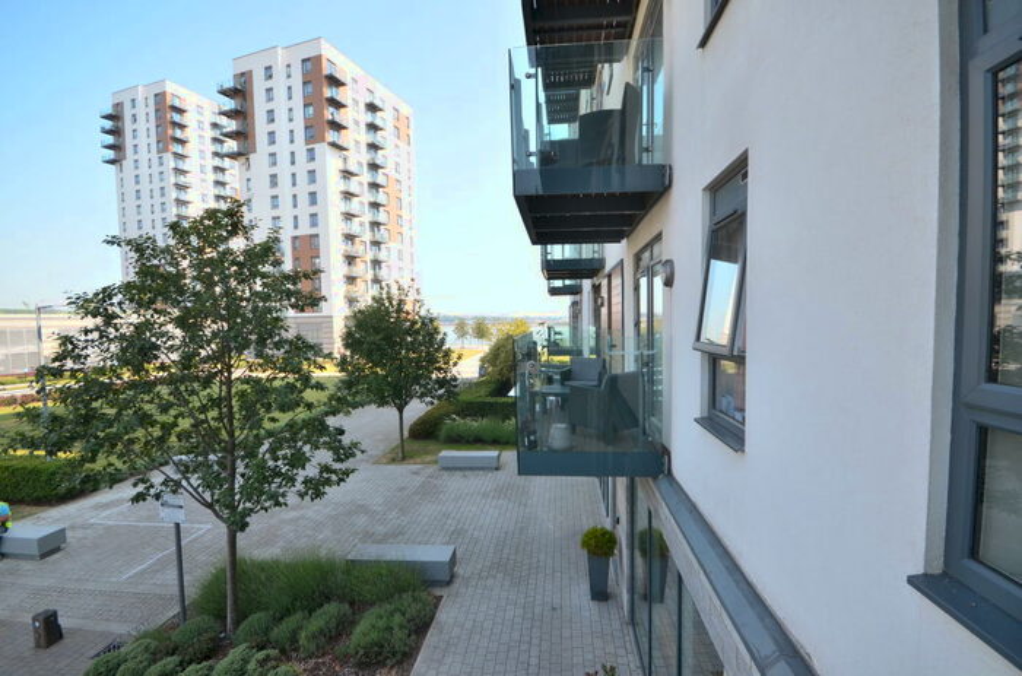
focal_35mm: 15
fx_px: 425
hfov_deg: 100.5
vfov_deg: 77.0
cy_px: 338
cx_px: 511
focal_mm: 10
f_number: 7.1
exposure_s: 1/200
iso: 200
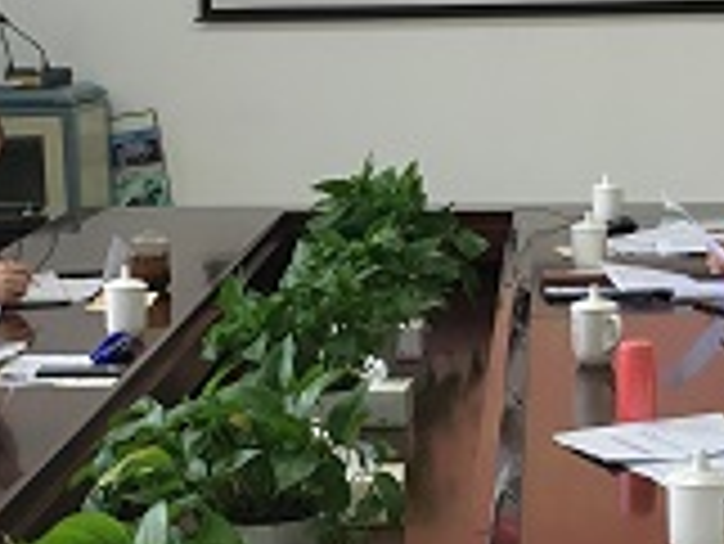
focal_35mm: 108
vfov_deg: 13.7
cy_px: 355
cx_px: 450
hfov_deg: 18.2
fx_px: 2261
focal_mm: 4.15
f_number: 2.2
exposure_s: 1/33
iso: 80
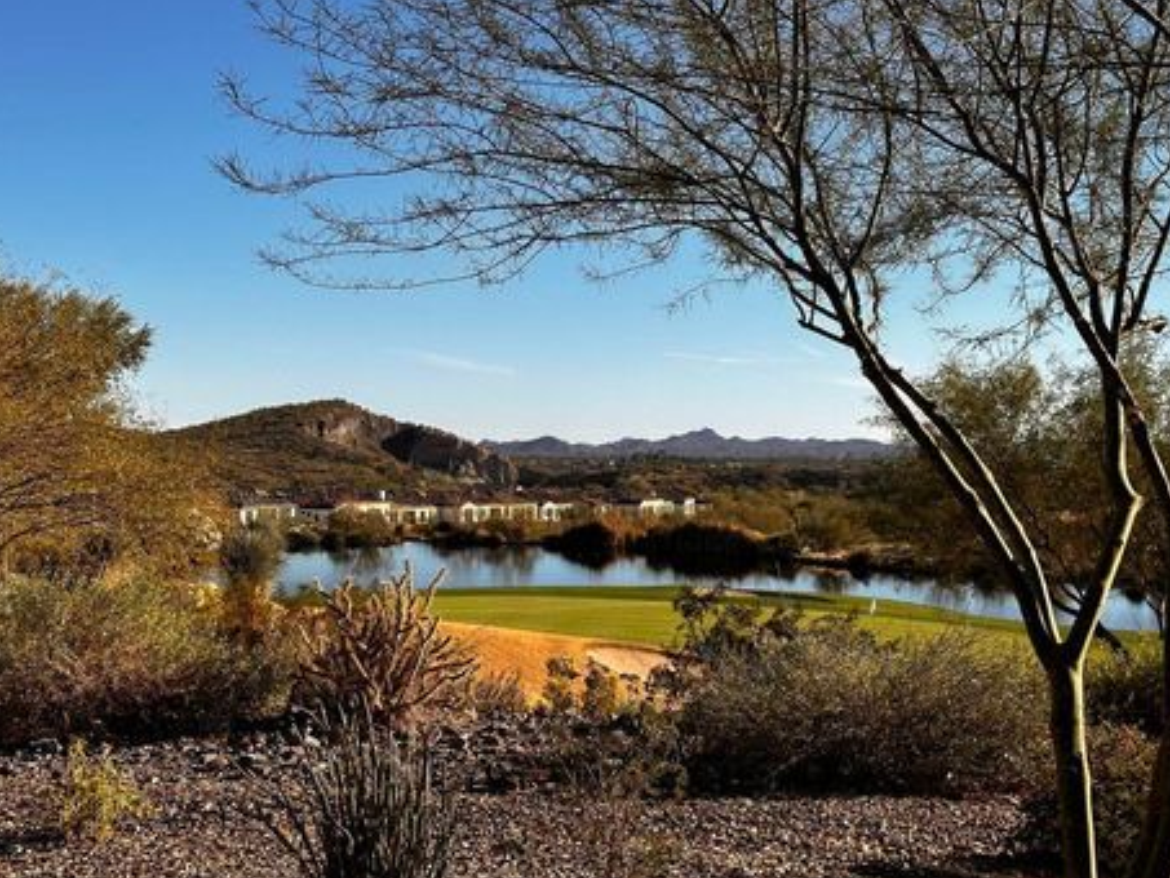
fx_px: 1792
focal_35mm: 53
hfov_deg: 36.2
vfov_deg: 27.5
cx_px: 586
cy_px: 453
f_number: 1.78
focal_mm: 6.86
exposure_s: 1/4184
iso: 64
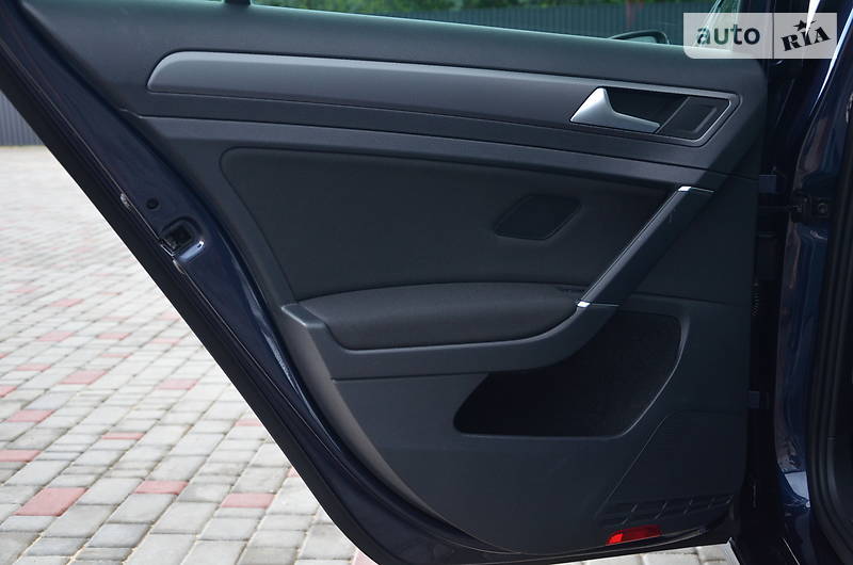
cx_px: 426
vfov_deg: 29.7
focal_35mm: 45
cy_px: 282
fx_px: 1064
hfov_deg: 43.7
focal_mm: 30
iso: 800
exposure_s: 1/50
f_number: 4.2
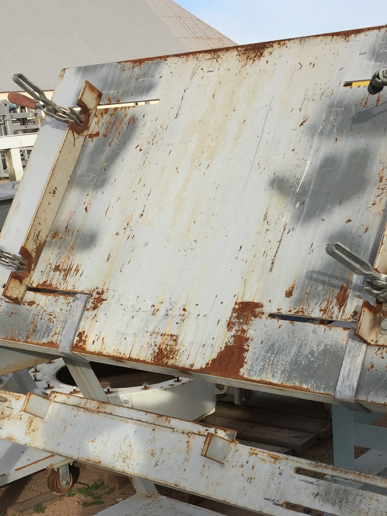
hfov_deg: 24.8
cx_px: 229
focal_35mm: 59
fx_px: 879
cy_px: 419
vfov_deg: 31.8
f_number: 2.2
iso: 32
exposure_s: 1/1364
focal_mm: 4.15
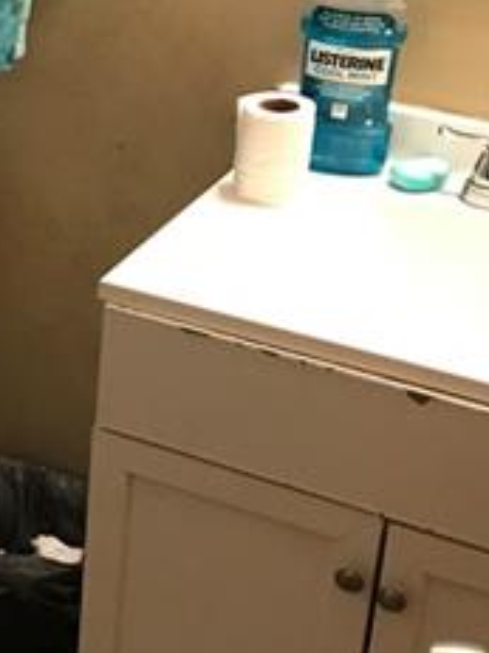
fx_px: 1753
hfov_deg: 15.0
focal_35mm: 93
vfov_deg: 21.1
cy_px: 353
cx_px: -181
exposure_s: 1/15
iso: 100
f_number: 1.8
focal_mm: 3.99
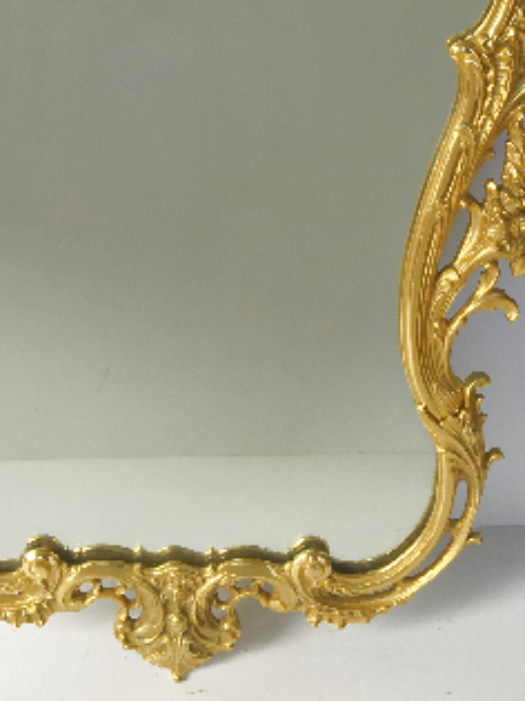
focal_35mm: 59
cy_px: 4
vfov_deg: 30.5
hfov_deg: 24.6
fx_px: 1194
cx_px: 160
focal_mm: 4.15
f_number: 2.2
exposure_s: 1/348
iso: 25
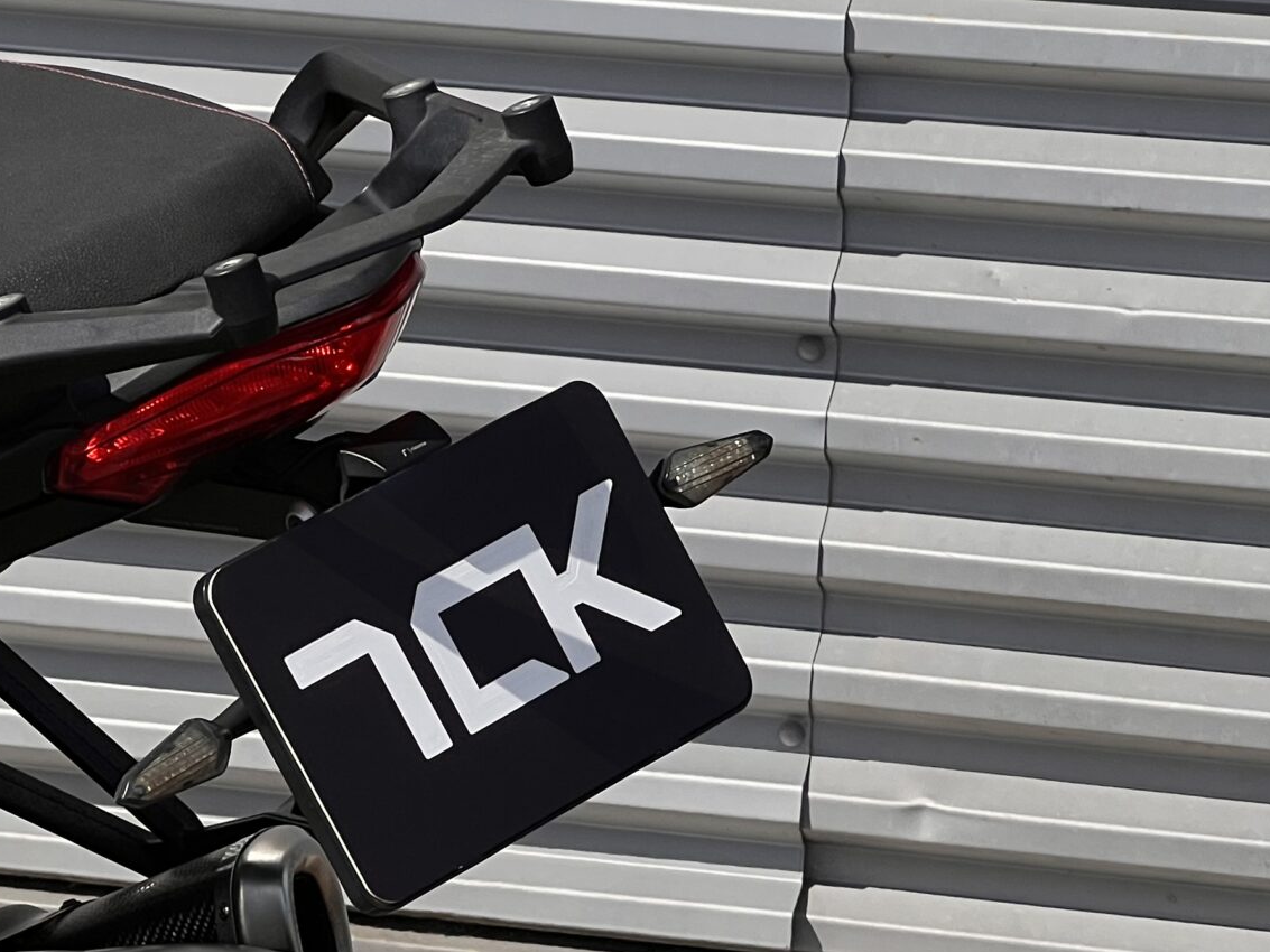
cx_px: 361
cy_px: 1048
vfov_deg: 8.5
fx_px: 6384
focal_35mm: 174
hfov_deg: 11.3
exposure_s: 1/1575
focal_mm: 9
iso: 32
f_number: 2.8
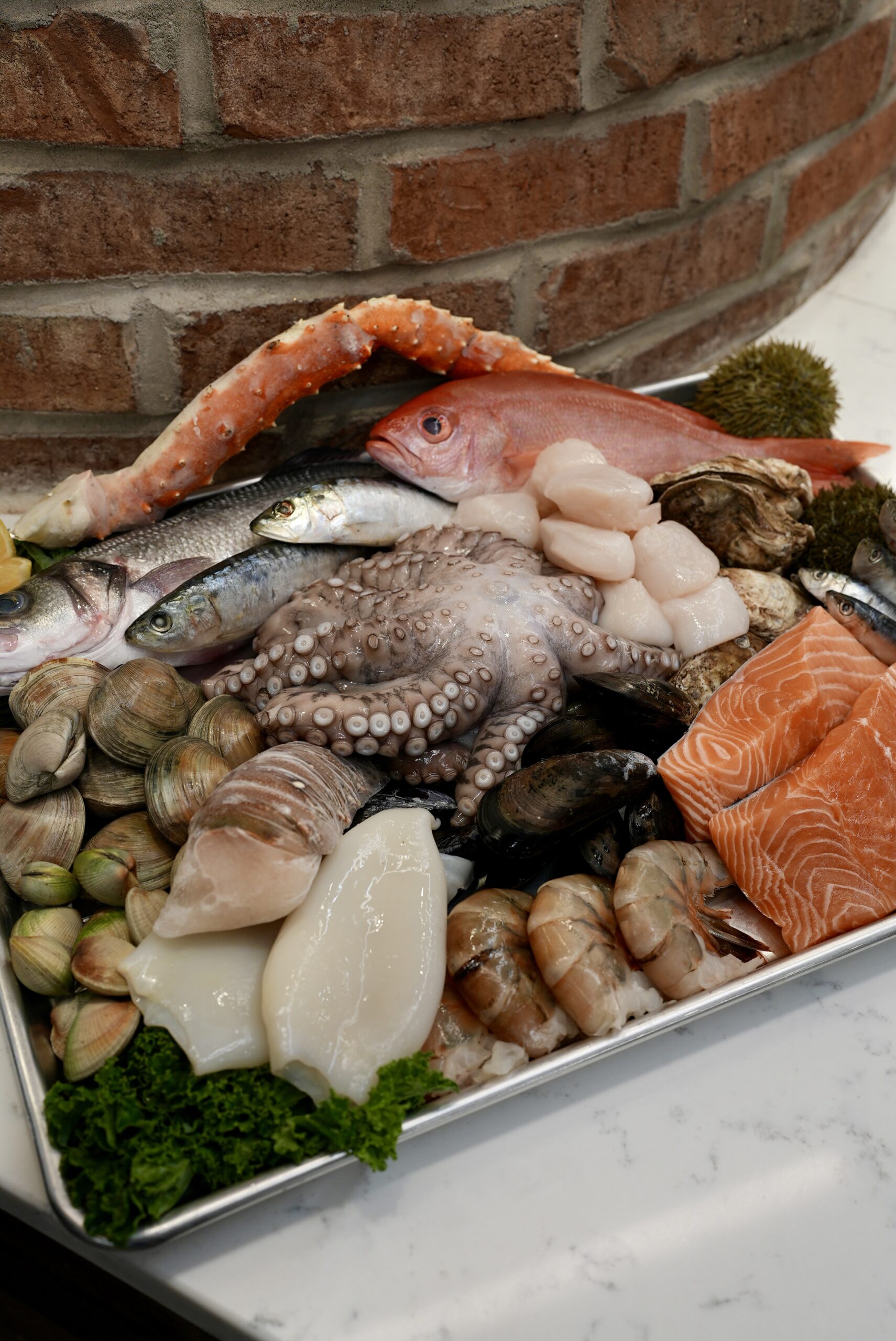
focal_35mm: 35
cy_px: 670
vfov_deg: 54.4
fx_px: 1305
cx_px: 448
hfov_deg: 37.9
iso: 320
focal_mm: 35
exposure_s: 1/160
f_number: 5
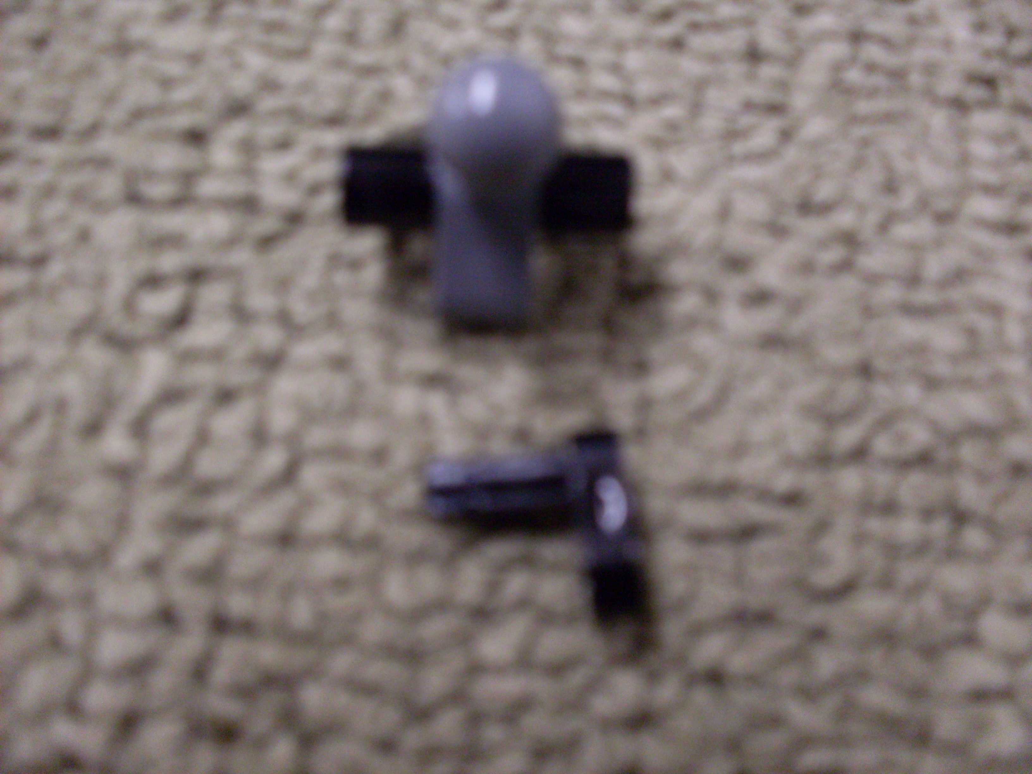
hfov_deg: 49.0
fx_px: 1133
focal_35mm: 38
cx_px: 516
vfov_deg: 37.7
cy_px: 387
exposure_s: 1/10
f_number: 2.8
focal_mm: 6.3
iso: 200
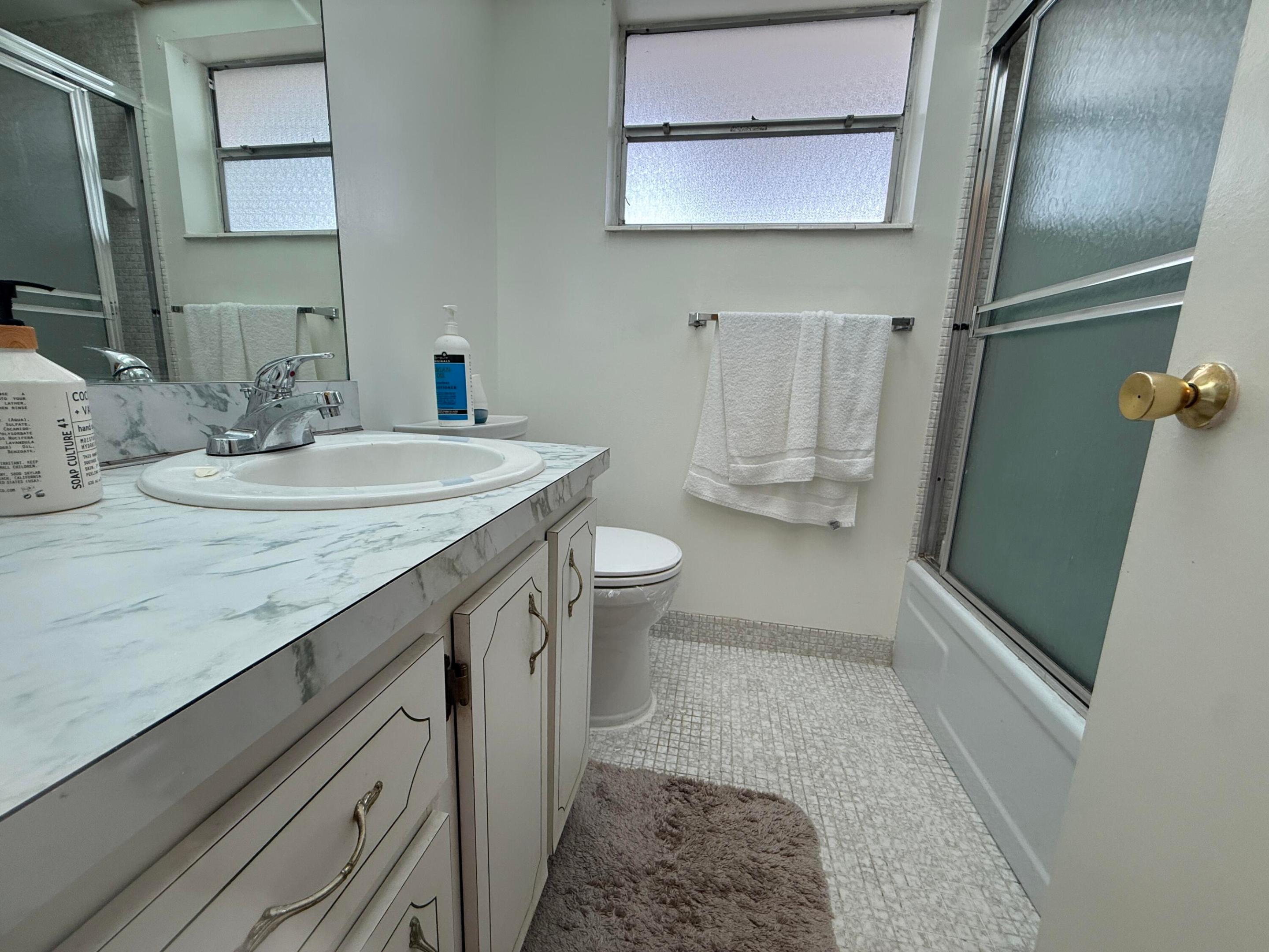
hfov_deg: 102.1
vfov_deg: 85.7
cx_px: 634
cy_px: 476
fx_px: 513
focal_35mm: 14
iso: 125
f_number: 2.2
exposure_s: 1/120
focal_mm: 2.22
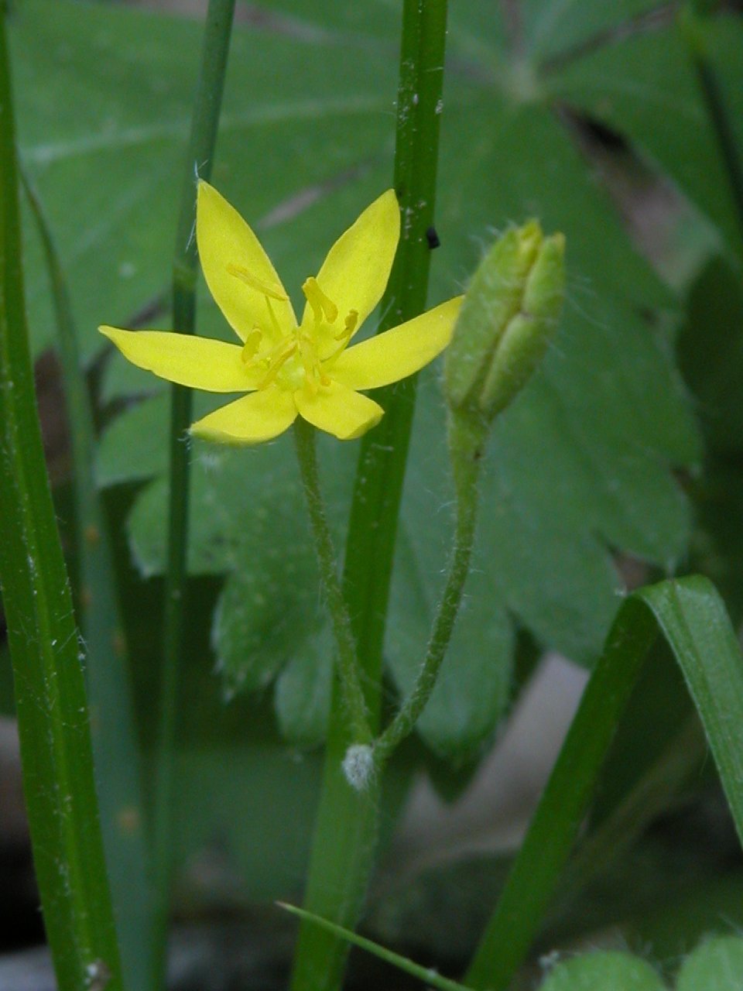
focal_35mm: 280
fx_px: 8013
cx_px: 372
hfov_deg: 5.3
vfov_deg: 7.1
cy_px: 496
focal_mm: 71.2
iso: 100
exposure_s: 1/11.9
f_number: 7.4
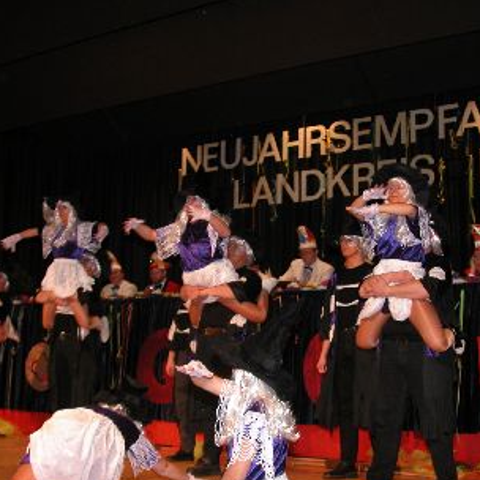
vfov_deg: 29.9
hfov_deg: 30.0
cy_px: 302
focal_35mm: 57
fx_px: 894
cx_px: 232
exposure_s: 1/60
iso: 100
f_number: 2.8
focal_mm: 8.9
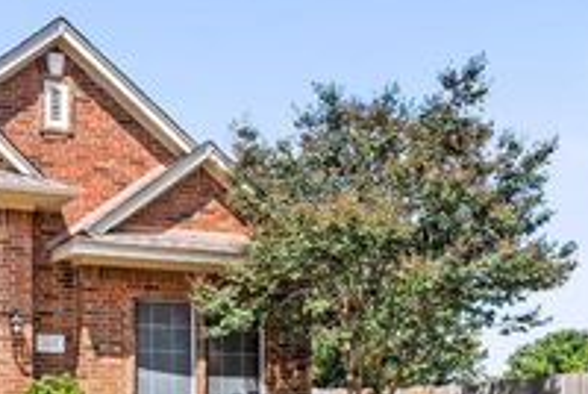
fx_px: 654
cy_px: 235
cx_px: -138
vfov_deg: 33.4
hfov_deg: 36.1
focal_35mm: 40
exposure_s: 1/320
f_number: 11
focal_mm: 8
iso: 200
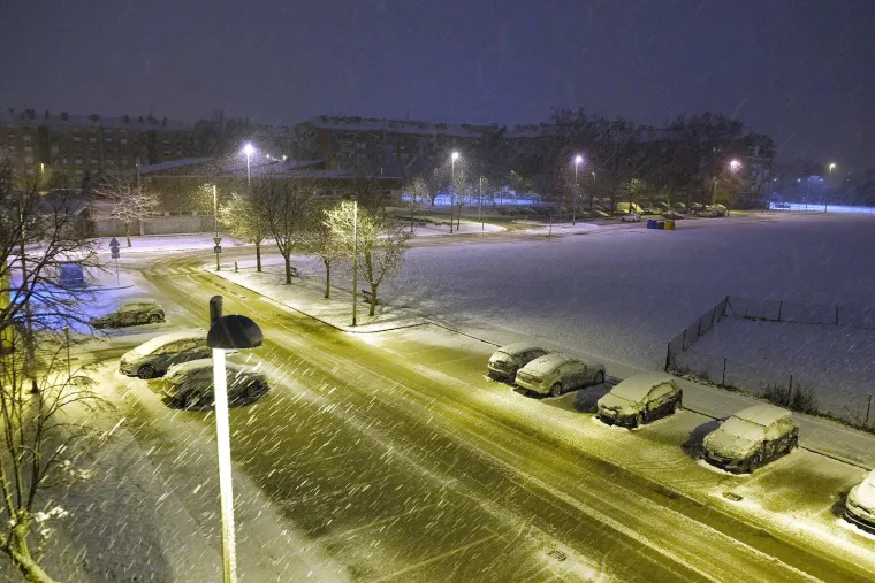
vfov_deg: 47.9
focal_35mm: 27
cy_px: 292
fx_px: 656
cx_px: 438
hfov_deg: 67.4
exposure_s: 1/20
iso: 1600
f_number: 2.8
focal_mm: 18
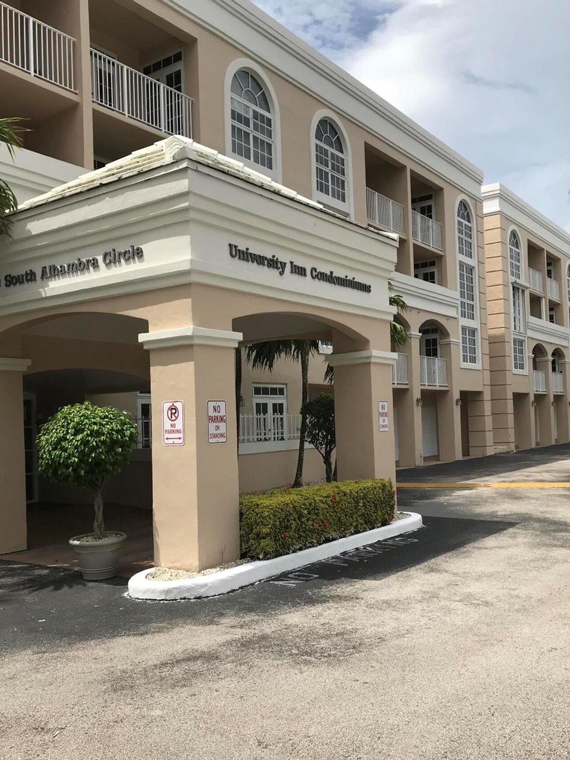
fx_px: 725
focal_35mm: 33
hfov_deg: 42.9
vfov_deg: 55.3
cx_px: 284
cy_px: 404
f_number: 1.8
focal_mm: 3.99
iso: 20
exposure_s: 1/3195
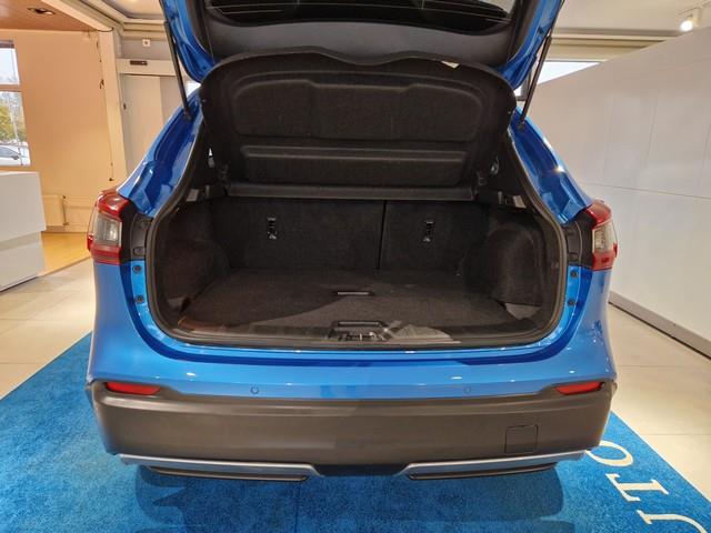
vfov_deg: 58.9
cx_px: 356
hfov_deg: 73.9
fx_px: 472
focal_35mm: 23
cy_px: 266
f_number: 1.8
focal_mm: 5.4
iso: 250
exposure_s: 1/100
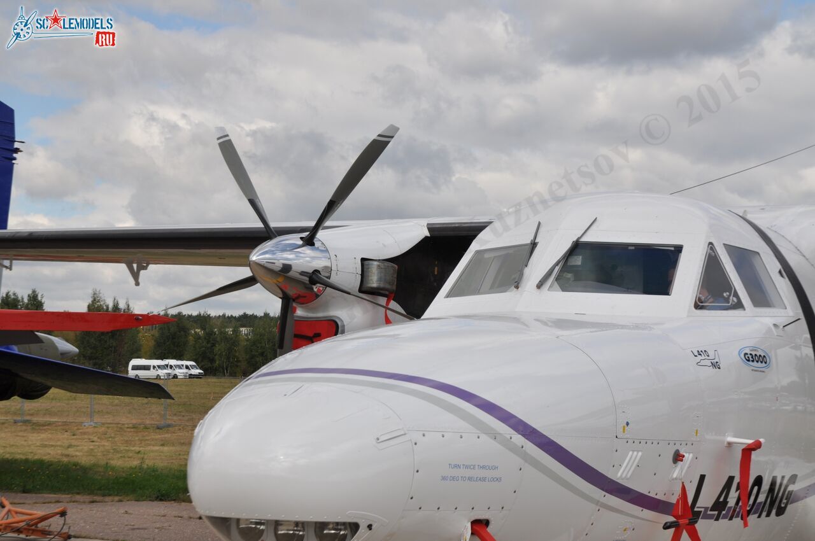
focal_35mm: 75
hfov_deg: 27.0
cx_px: 408
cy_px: 270
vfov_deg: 18.1
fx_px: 1696
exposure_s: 1/500
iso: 200
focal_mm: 50
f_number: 8
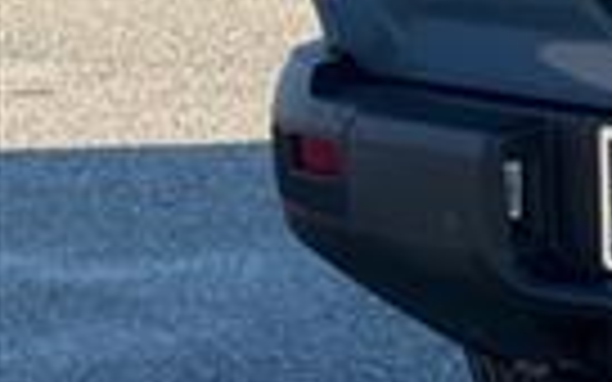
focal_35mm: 240
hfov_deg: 8.1
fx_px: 4003
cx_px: 1436
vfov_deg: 5.4
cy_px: -76
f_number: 1.78
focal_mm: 6.76
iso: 64
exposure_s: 1/1366
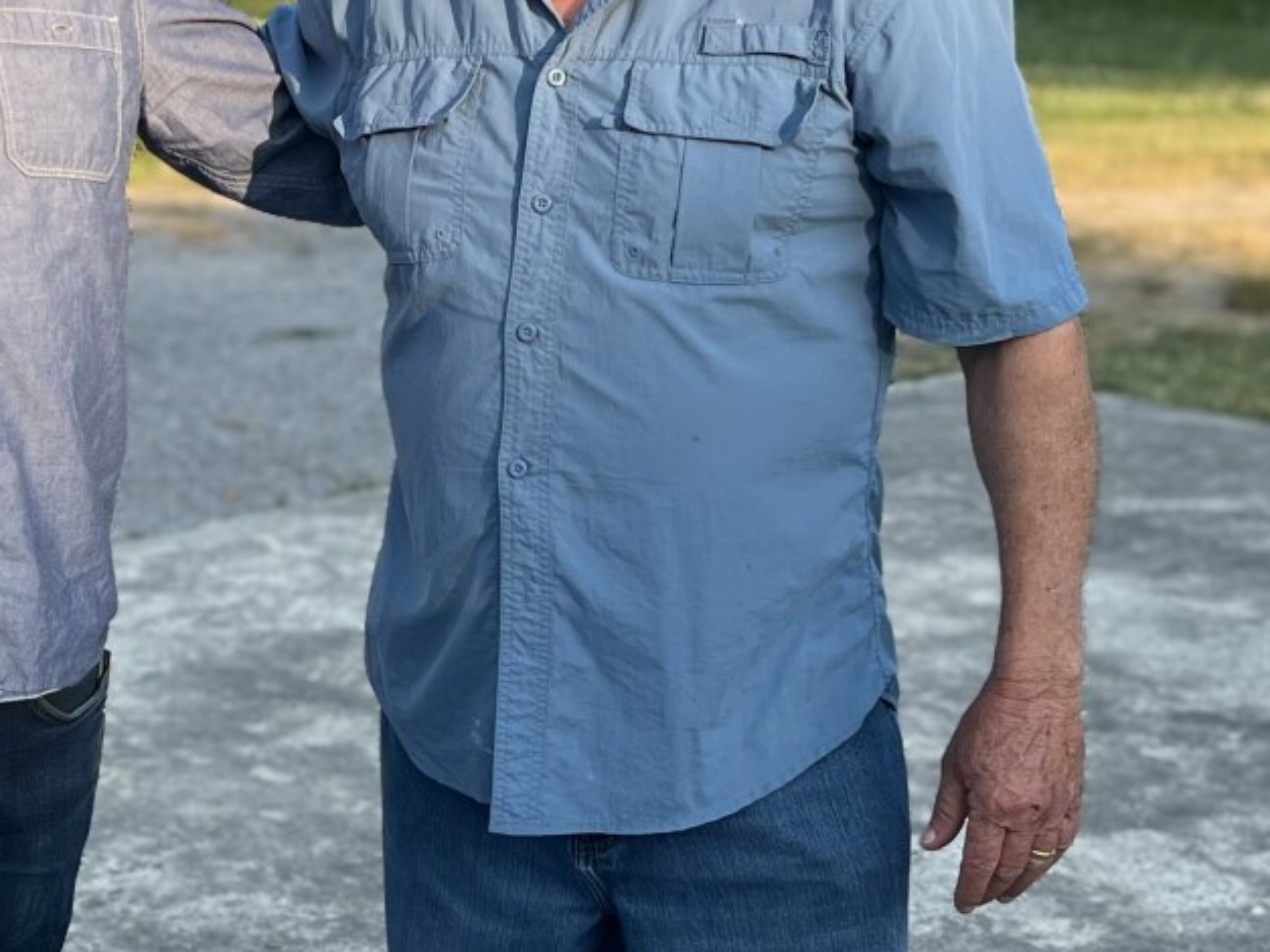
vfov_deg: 17.8
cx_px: 316
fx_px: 3045
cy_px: 448
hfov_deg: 23.3
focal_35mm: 83
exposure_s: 1/1135
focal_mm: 5.7
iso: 50
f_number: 1.5
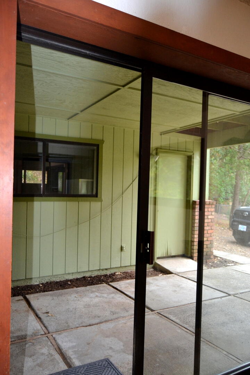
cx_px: 125
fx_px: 281
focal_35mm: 27
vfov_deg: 67.4
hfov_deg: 47.9
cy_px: 188
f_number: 3.5
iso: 1000
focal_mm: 18
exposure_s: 1/60
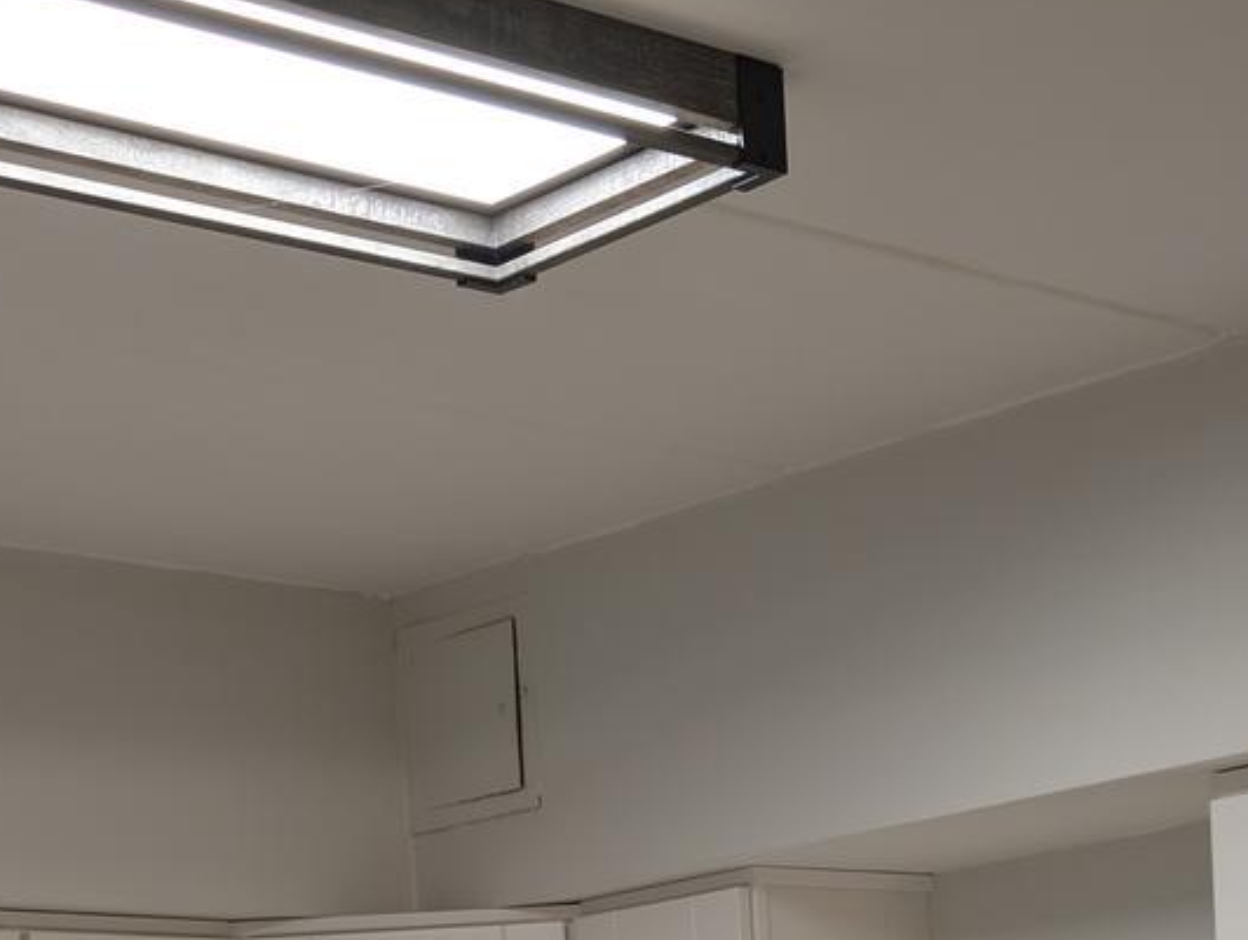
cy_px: 1660
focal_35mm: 92
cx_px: 781
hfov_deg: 21.2
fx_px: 3323
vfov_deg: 14.3
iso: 69
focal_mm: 6.9
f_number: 1.68
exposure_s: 1/51
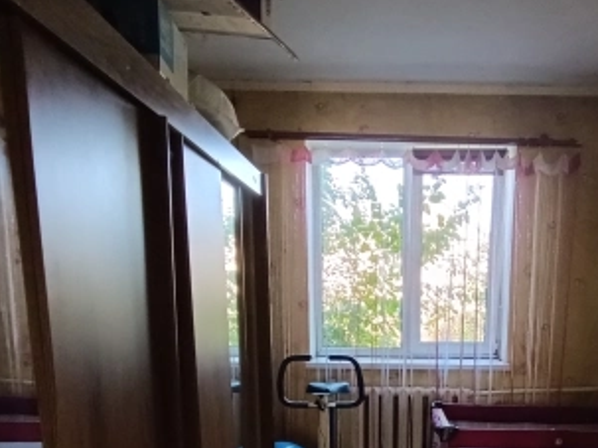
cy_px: 414
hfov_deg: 54.5
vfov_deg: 39.4
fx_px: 570
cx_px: 389
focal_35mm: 33
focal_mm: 1.66
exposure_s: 1/50
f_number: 2.2
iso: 708
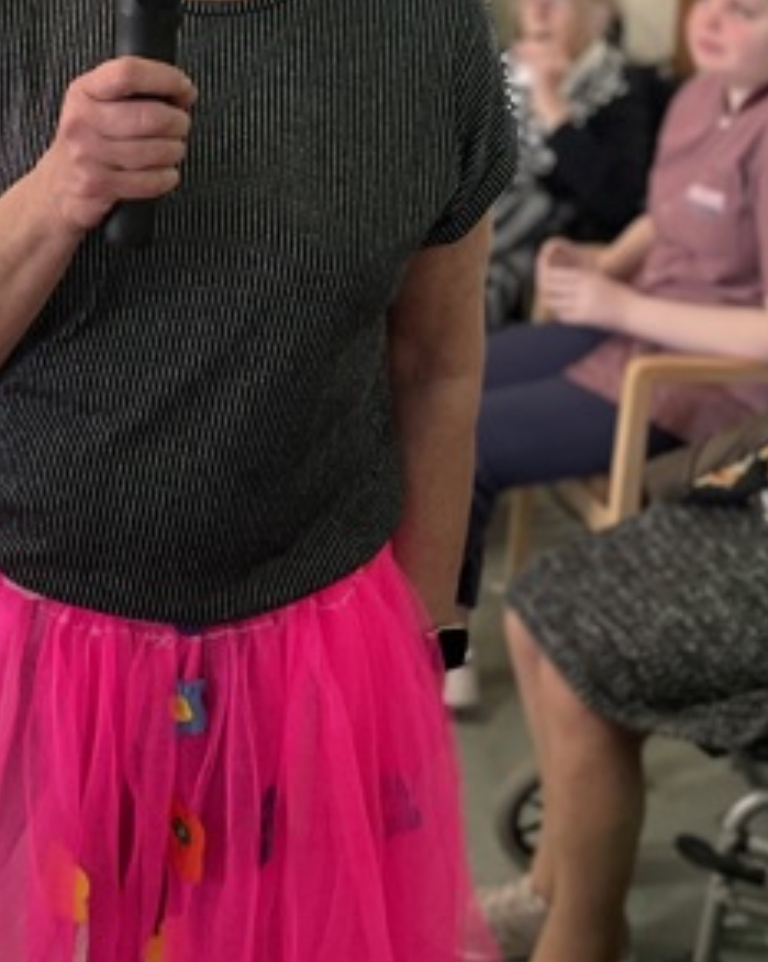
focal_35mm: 58
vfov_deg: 31.4
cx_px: 109
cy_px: 143
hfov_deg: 25.5
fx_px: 1651
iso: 500
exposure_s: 1/50
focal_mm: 4.2
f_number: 1.6
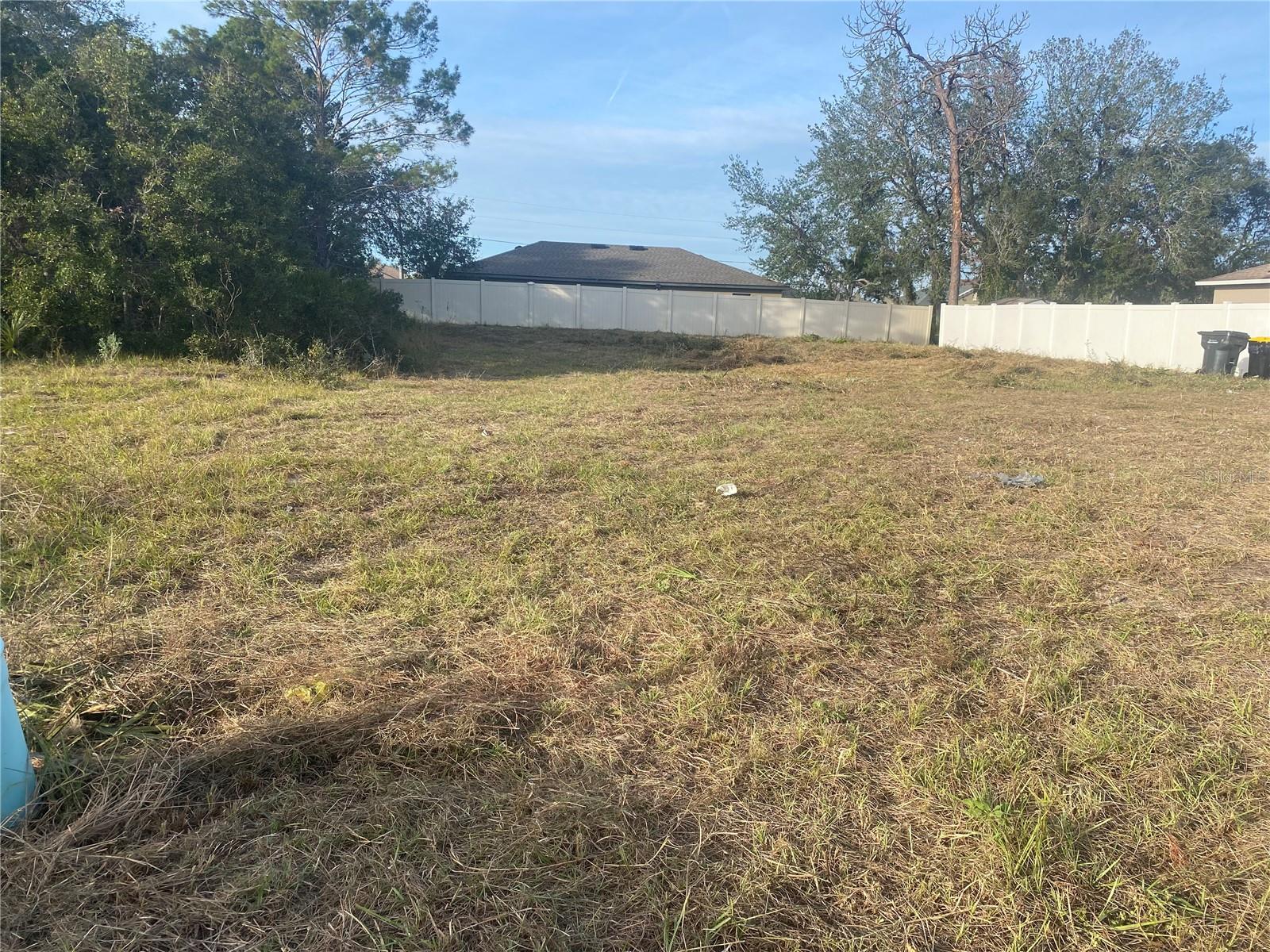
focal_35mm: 26
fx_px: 954
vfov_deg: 53.1
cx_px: 635
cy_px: 476
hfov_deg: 67.3
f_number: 1.8
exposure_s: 1/1232
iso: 32
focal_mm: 4.25
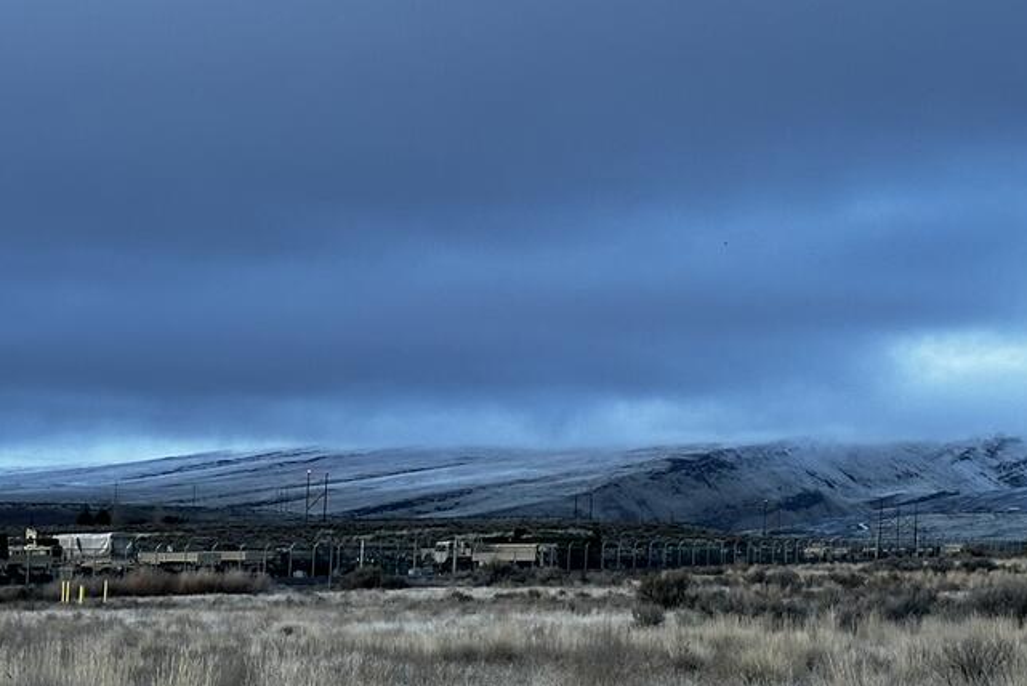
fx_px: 2968
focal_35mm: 104
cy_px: 365
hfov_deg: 19.4
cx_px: 864
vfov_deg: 13.2
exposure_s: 1/121
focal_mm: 6.86
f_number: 1.78
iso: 80
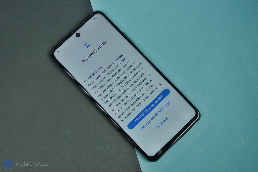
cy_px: 86
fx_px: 308
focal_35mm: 43
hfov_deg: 45.4
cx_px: 129
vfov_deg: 31.2
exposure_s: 1/500
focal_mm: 43
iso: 1600
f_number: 5.6
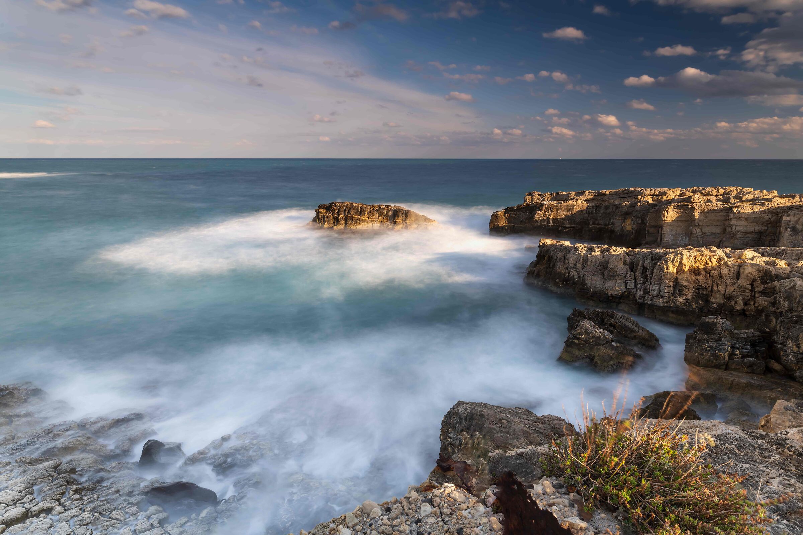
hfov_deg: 84.0
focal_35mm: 20
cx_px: 402
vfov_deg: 61.9
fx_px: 446
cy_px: 268
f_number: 13
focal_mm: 20
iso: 64
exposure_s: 9.7
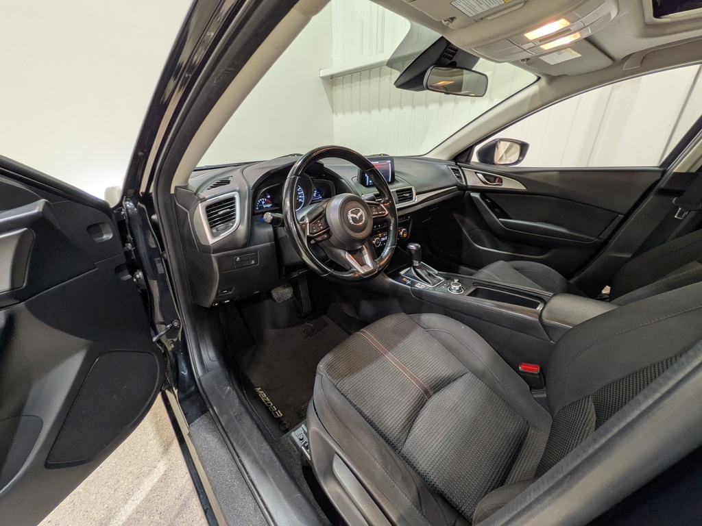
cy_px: 263
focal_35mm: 14
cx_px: 351
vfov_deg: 85.7
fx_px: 284
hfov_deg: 102.1
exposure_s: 1/33.3
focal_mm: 1.83
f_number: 2.2
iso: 67
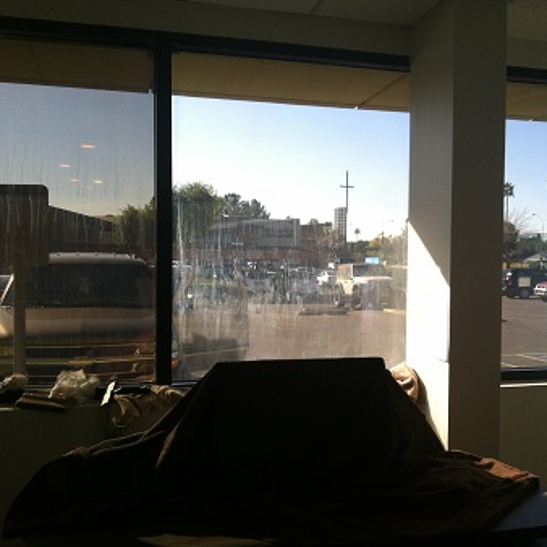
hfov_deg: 39.9
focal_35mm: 42
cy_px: 273
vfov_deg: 40.0
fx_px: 751
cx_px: 316
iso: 100
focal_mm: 3.85
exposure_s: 1/120
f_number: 2.8
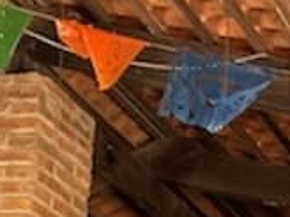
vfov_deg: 10.3
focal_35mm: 127
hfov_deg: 13.5
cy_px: 498
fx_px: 1064
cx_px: 557
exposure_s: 1/121
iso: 125
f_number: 1.6
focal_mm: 4.2
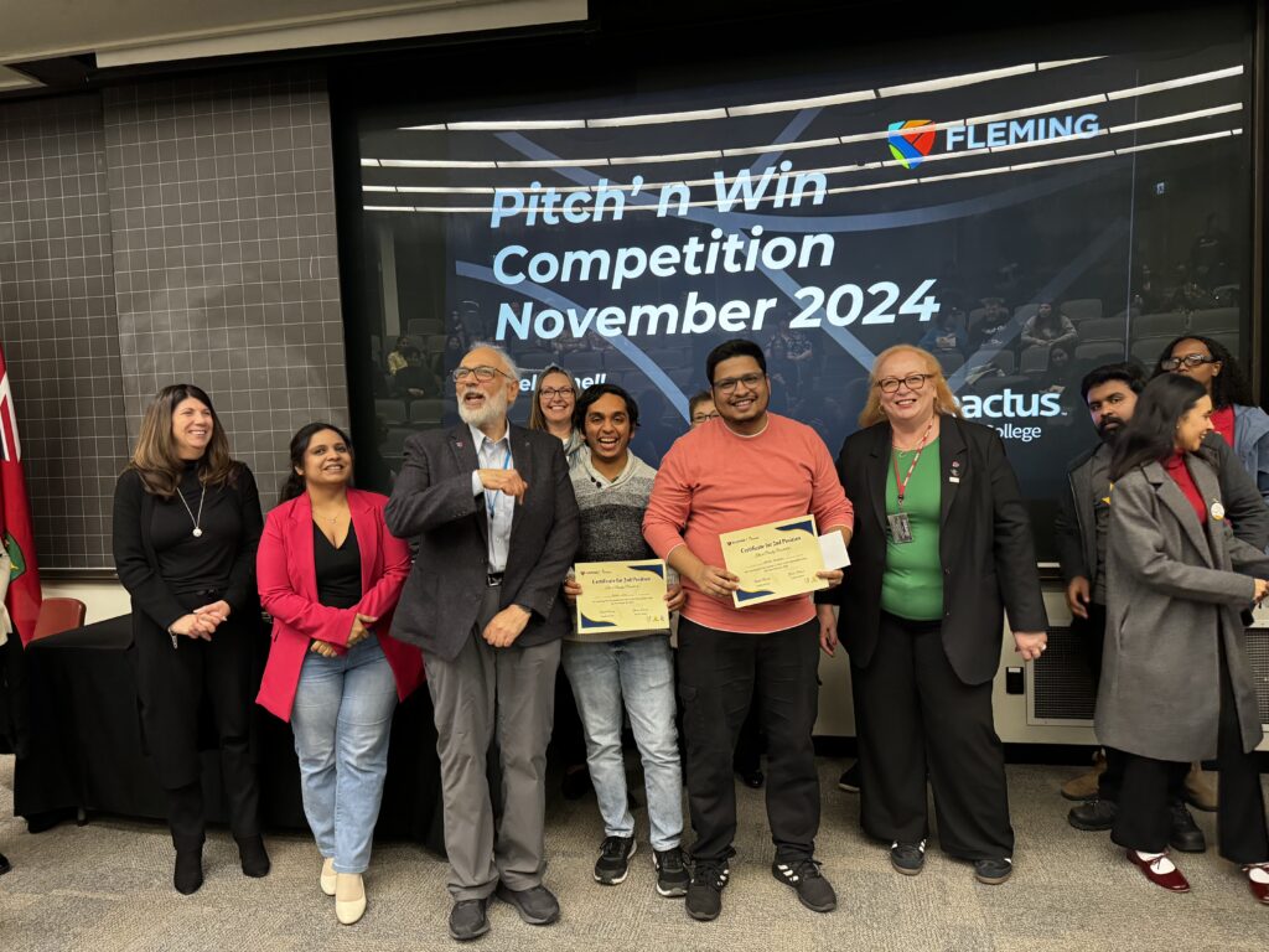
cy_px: 476
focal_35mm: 24
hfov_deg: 71.6
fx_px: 880
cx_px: 634
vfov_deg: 56.8
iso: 800
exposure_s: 1/60
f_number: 1.78
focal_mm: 6.76
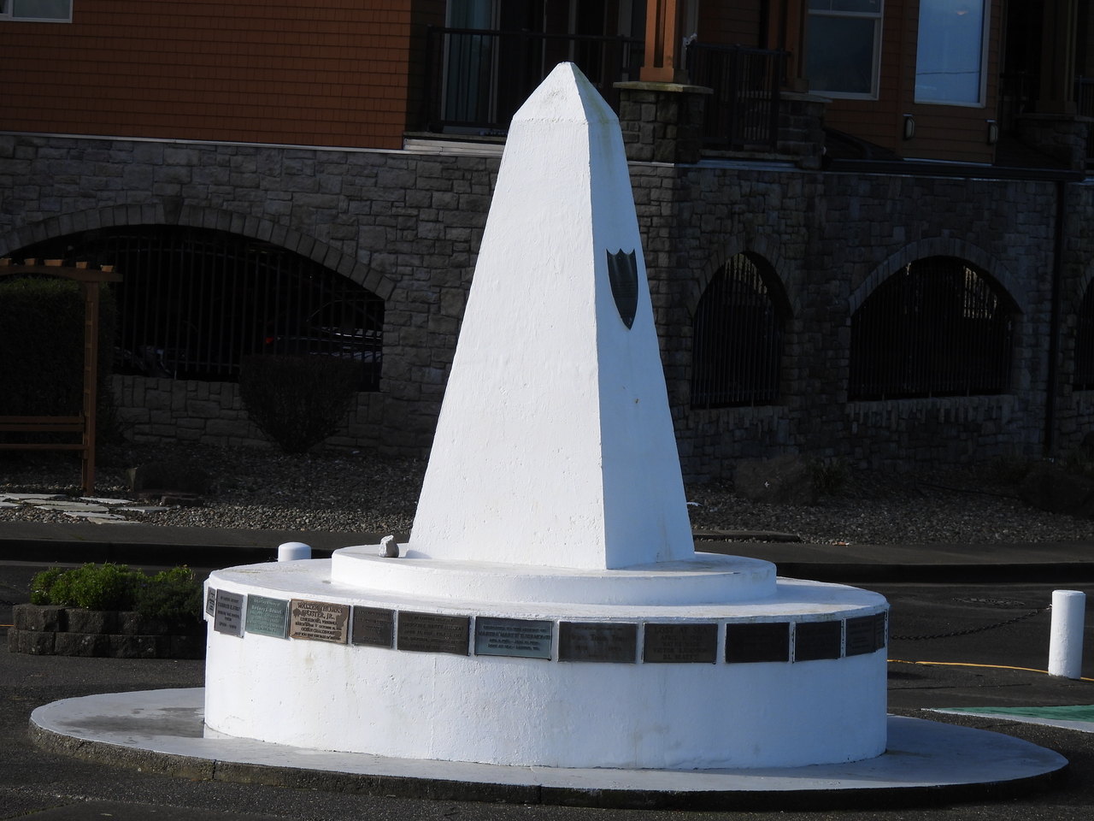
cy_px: 410
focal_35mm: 185
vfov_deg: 8.0
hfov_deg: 10.7
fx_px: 5847
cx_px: 547
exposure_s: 1/1000
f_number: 4.5
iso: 100
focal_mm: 33
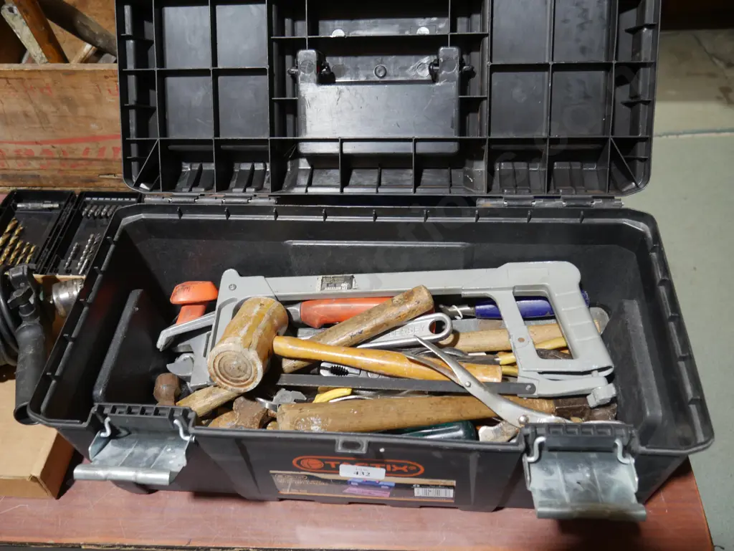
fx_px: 679
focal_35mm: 32
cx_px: 367
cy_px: 276
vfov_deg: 44.2
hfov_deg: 56.8
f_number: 3.6
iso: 500
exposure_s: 1/60
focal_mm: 16
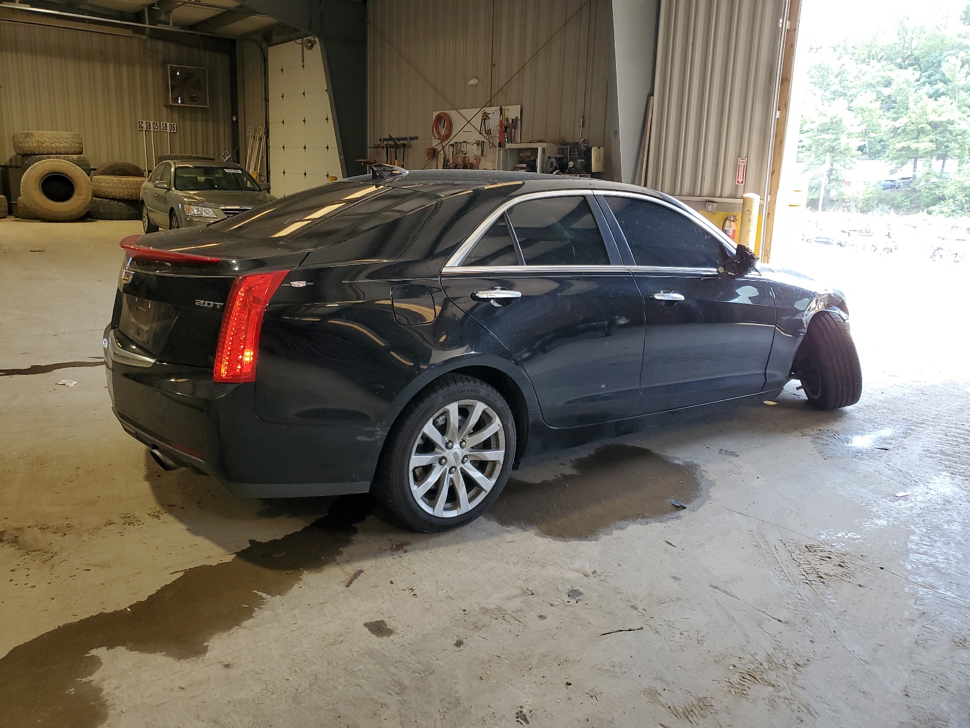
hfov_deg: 67.3
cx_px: 485
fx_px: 729
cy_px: 364
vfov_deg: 53.1
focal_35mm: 26
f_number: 1.5
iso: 66
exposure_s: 1/120
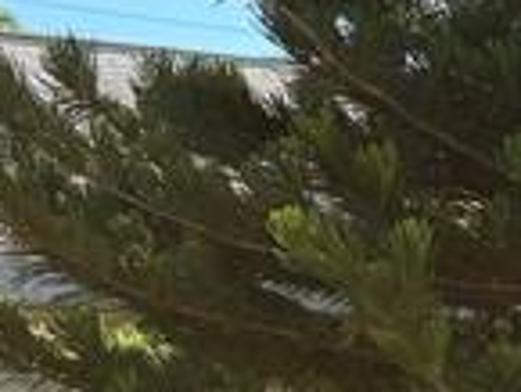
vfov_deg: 7.8
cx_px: 1355
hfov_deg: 9.3
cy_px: 737
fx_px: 2757
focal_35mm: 183
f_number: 1.6
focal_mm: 5.96
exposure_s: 1/1135
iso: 50
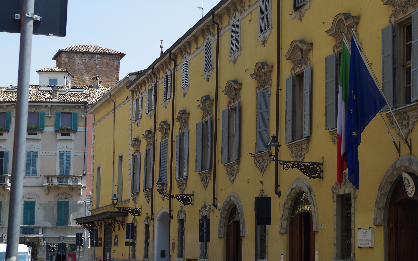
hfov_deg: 24.6
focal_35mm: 84
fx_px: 957
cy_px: 130
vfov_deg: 15.5
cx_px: 208
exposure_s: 1/125
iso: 320
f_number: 11
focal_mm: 55
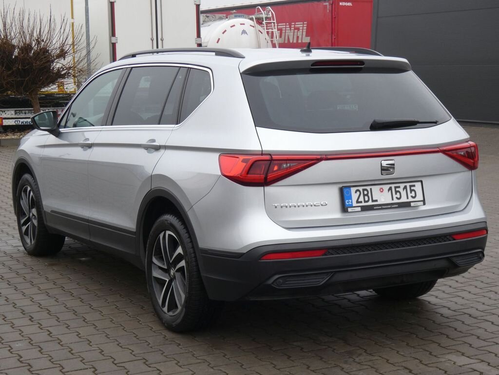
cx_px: 250
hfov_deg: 29.4
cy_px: 188
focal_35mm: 66
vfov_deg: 22.3
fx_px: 951
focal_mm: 11.9
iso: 100
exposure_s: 1/80
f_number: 5.6
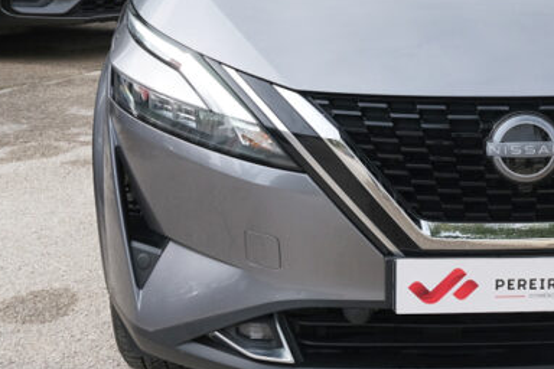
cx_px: 486
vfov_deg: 15.5
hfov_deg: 22.6
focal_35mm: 88
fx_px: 1354
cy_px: 116
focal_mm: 22.1
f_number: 9
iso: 250
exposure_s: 1/250
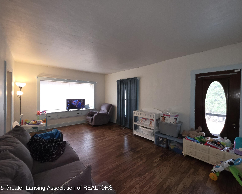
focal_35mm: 14
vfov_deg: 88.0
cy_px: 97
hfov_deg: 100.7
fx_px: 100
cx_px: 124
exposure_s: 1/60
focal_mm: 2.2
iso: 250
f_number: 1.9
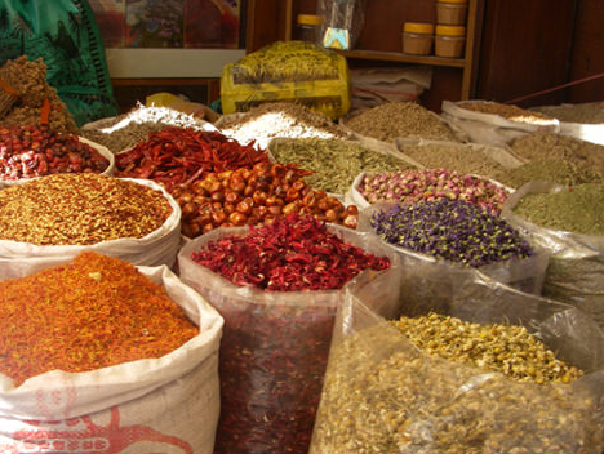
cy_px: 223
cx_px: 317
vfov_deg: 33.7
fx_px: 751
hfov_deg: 43.8
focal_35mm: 43
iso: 80
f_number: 6.6
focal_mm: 6.3
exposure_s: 1/50
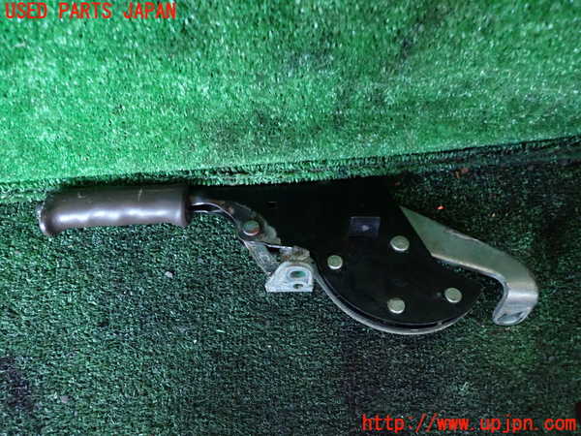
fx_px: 420
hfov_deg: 69.4
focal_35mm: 25
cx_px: 290
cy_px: 218
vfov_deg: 54.9
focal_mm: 4.5
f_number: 2
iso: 800
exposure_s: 1/15
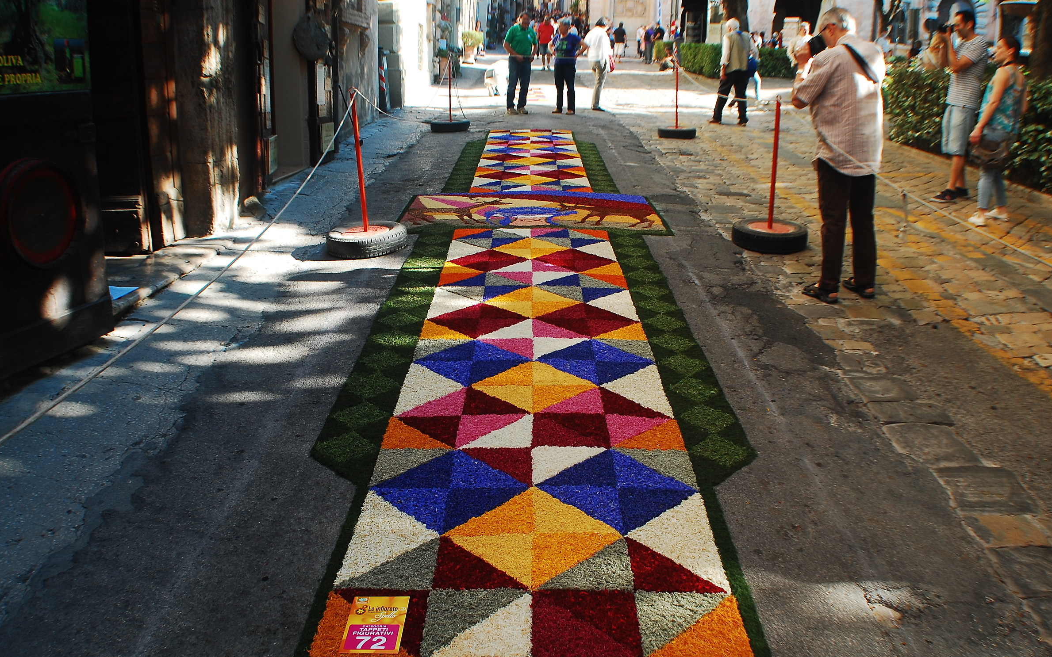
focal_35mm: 37
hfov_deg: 52.8
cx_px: 523
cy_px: 347
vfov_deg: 34.4
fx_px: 1061
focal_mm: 24
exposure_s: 1/100
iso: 200
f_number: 5.6
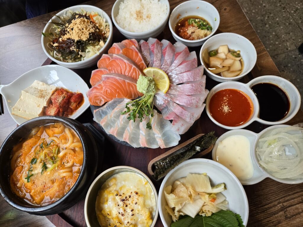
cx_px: 152
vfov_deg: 58.9
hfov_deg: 73.9
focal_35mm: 23
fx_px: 201
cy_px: 114
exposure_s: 1/120
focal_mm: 5.4
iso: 125
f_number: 1.8
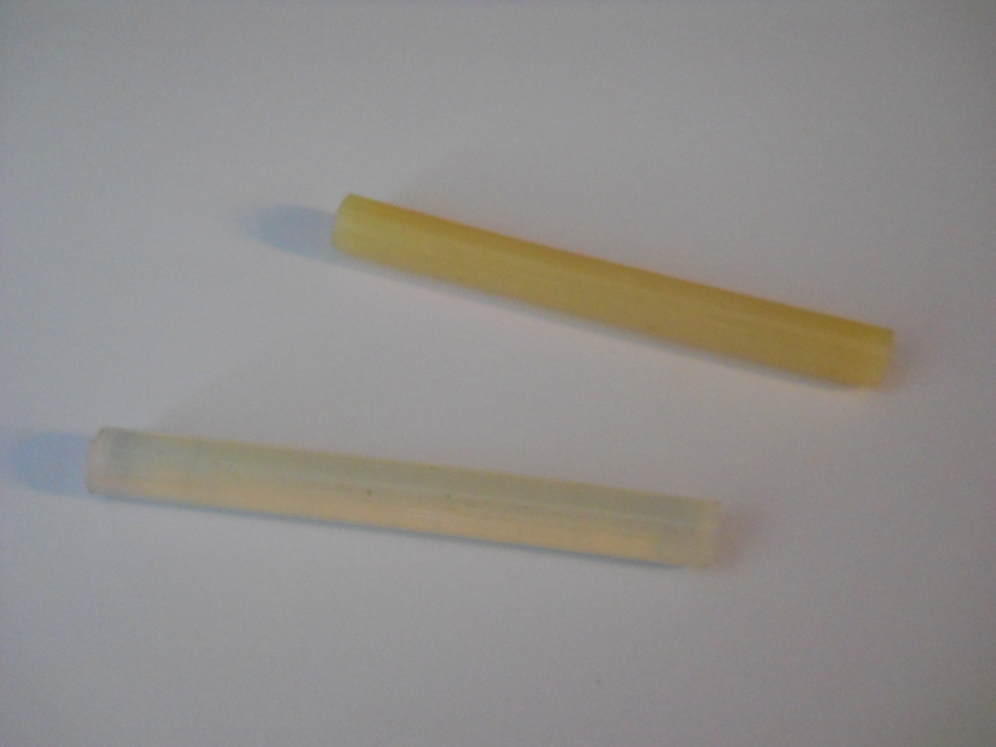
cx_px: 498
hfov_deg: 45.8
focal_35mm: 41
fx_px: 1180
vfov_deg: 35.1
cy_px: 374
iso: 500
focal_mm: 6.72
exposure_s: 1/8
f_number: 3.1
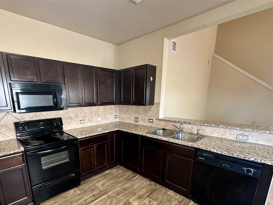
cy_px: 132
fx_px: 142
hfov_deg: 86.9
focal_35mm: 18
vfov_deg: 70.1
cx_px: 112
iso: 250
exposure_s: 1/60
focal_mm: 2.22
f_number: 2.2
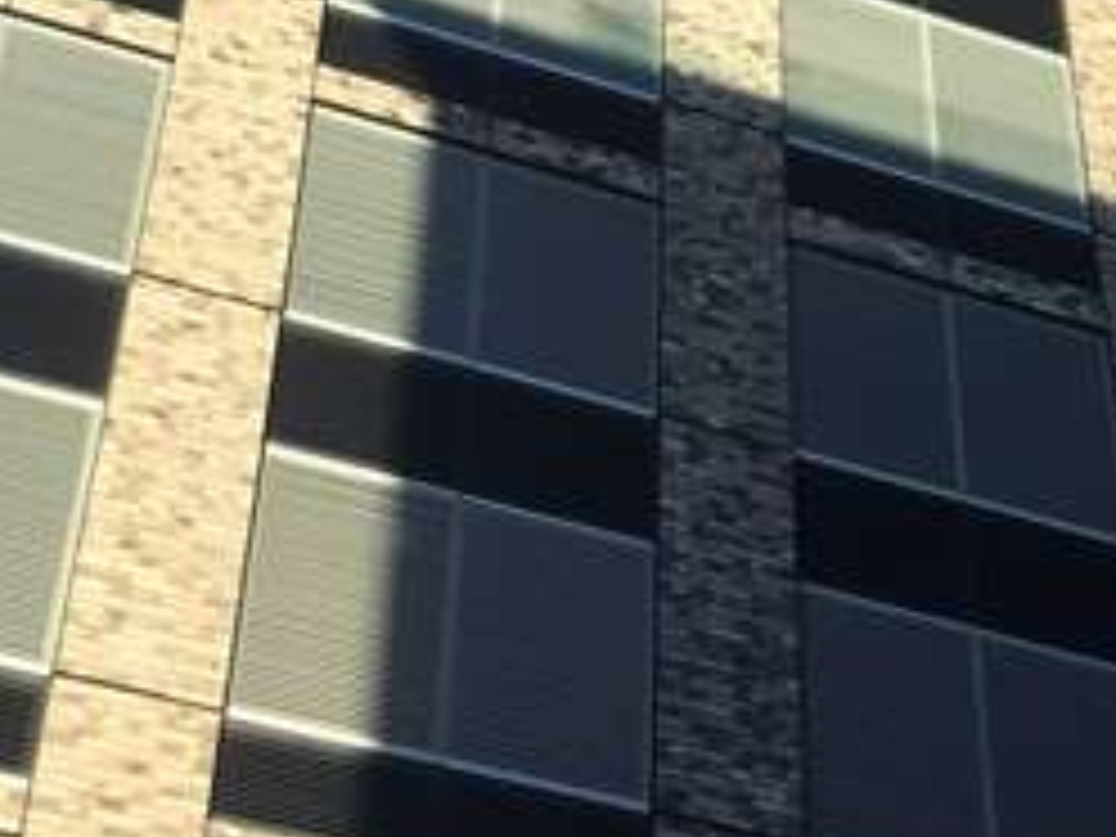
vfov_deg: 14.6
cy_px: 4
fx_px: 3224
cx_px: 824
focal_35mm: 100
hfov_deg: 19.5
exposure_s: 1/708
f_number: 2.4
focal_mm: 3.3
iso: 25
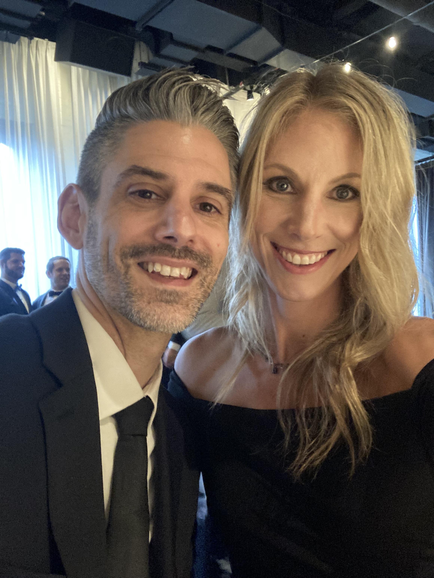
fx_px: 534
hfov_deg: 44.2
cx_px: 217
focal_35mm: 32
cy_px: 289
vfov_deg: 56.8
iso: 640
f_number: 2.2
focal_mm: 2.87
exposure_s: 1/15
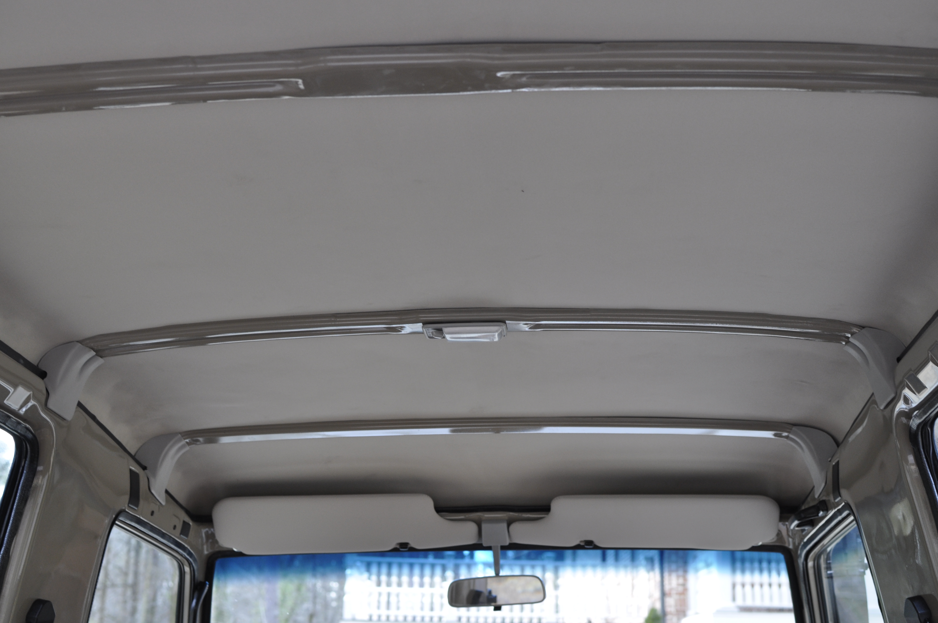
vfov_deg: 25.7
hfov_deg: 37.9
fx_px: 1366
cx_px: 469
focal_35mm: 52
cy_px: 312
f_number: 4
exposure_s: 1/60
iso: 400
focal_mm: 35
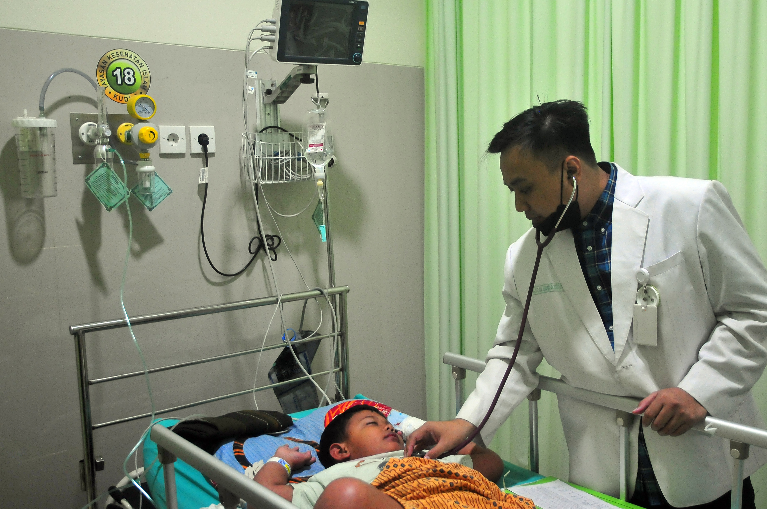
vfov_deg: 42.8
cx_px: 395
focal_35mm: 31
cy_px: 263
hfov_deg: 61.1
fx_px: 650
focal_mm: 19
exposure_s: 1/45
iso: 800
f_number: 3.8
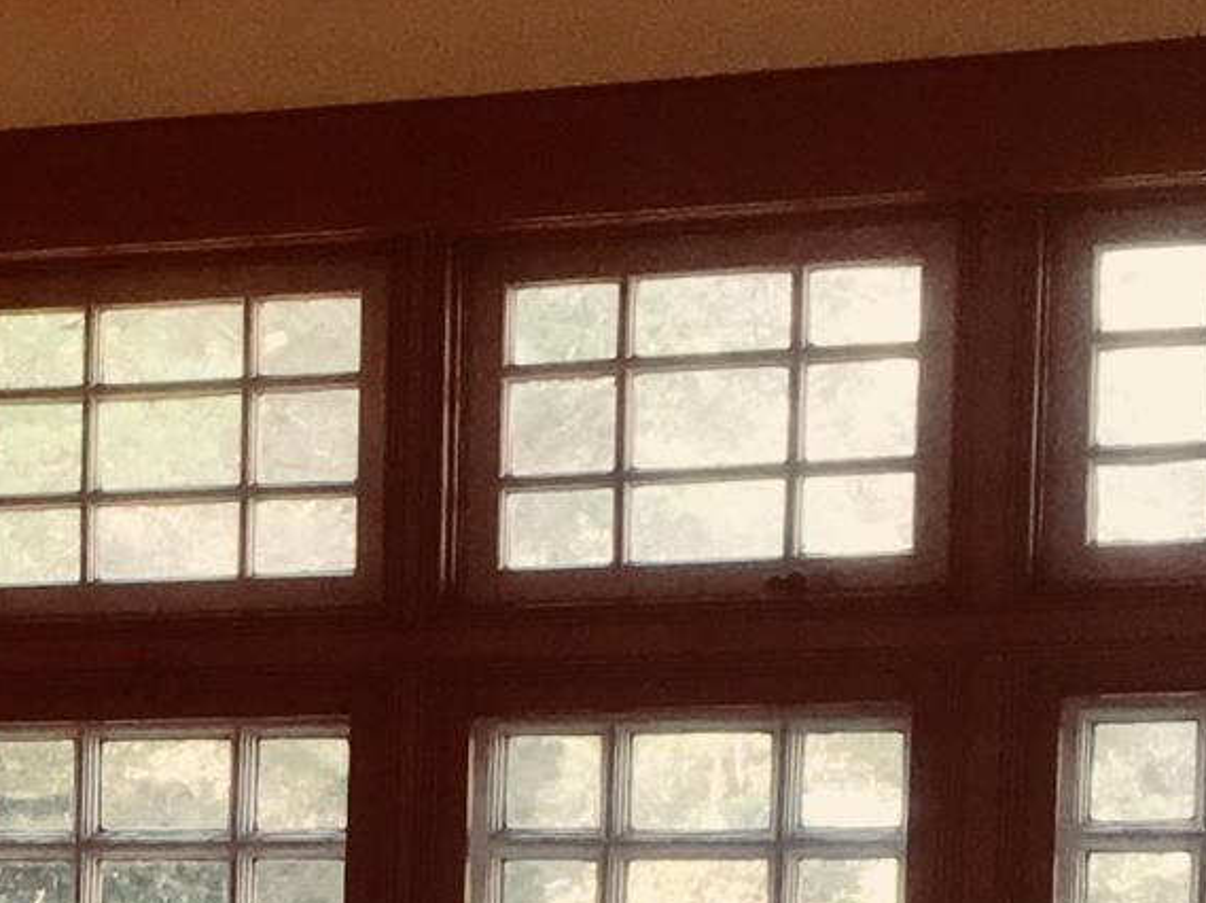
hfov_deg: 12.2
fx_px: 5327
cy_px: 1418
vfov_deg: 9.4
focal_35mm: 153
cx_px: -708
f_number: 2.2
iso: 40
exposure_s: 1/30
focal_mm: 4.15
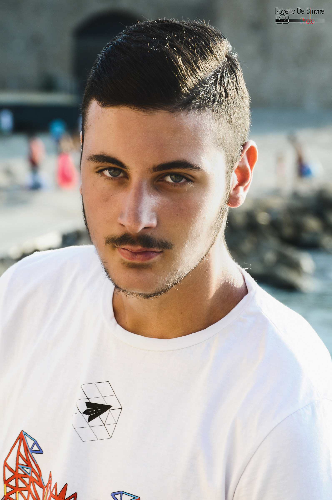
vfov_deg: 11.4
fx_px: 2496
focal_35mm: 180
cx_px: 166
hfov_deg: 7.6
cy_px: 250
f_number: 8
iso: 200
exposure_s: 1/125
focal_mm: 120
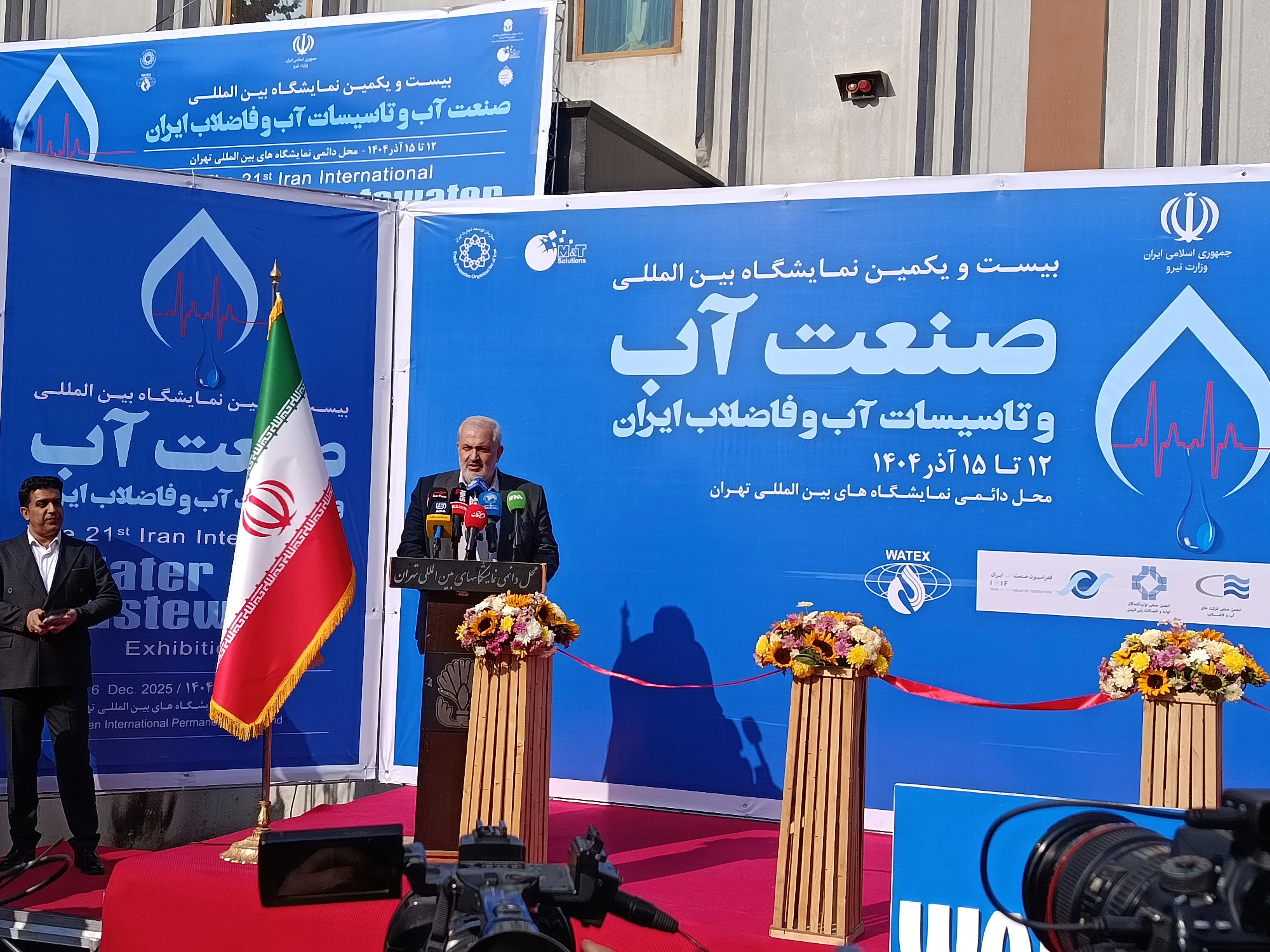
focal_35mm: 48
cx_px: 635
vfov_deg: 30.3
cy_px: 476
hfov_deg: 39.7
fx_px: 1761
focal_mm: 5.24
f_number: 1.7
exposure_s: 1/737
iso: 53
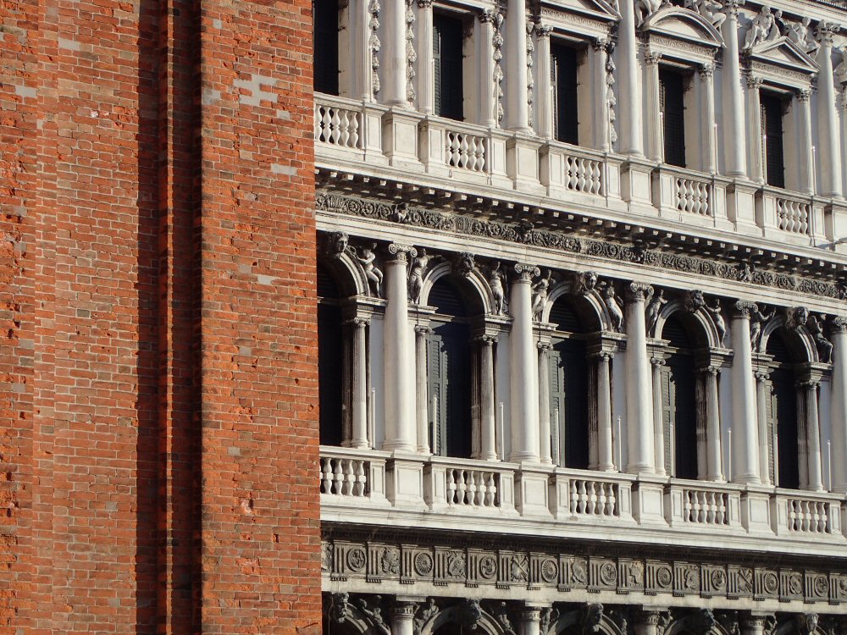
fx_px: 2447
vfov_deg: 14.8
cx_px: 424
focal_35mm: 100
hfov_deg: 19.6
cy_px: 318
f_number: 6.3
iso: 100
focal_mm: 18
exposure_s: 1/250
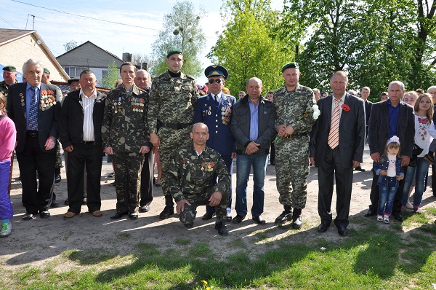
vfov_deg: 41.6
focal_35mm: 32
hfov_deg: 59.6
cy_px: 145
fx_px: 381
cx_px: 218
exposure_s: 1/200
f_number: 9
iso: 200
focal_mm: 21
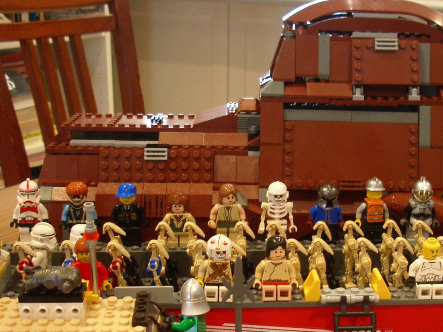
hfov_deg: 33.0
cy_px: 242
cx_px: 282
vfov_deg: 25.0
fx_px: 742
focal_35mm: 58
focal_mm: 5.8
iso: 200
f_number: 2.6
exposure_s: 1/4
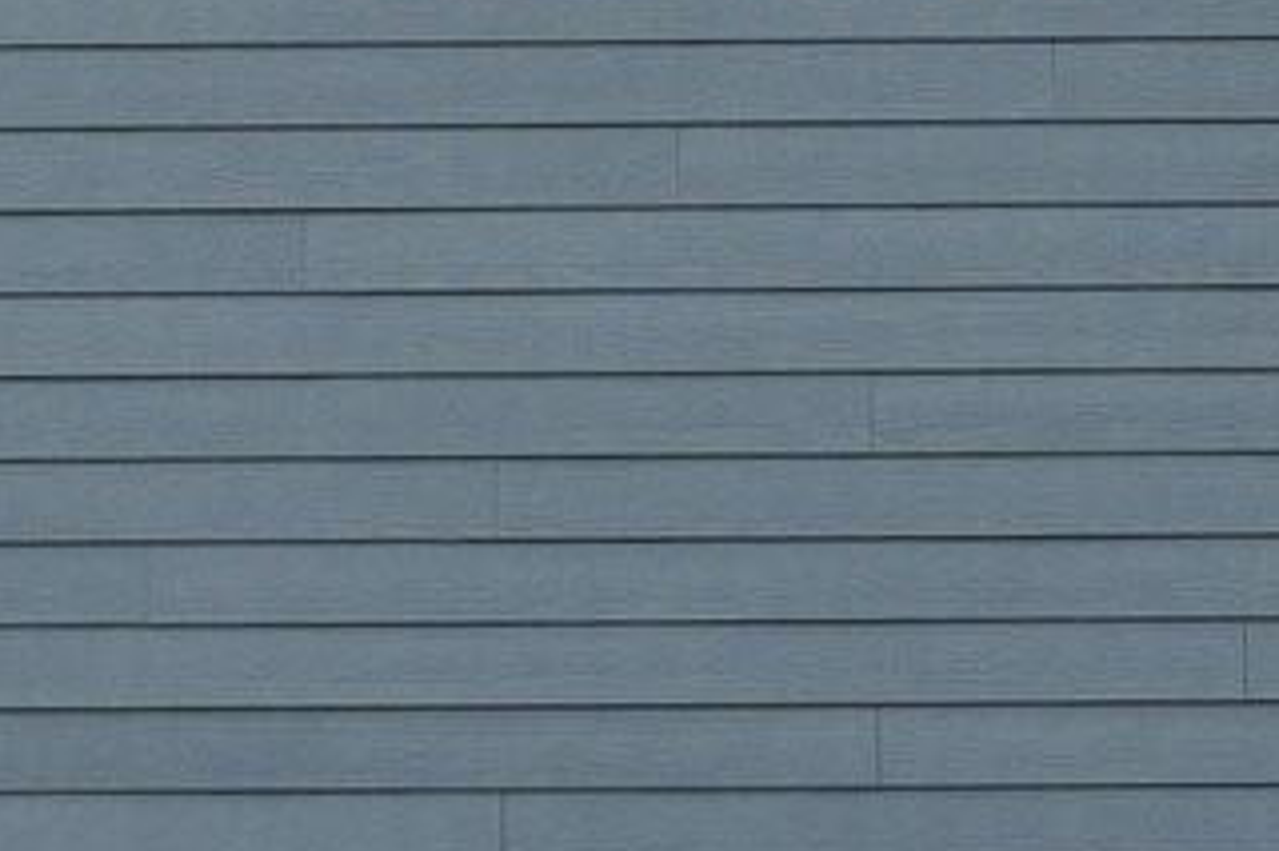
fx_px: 5007
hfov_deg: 14.6
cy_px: 334
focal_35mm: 141
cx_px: 532
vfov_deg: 9.7
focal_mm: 8.38
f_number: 2.8
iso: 100
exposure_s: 1/500
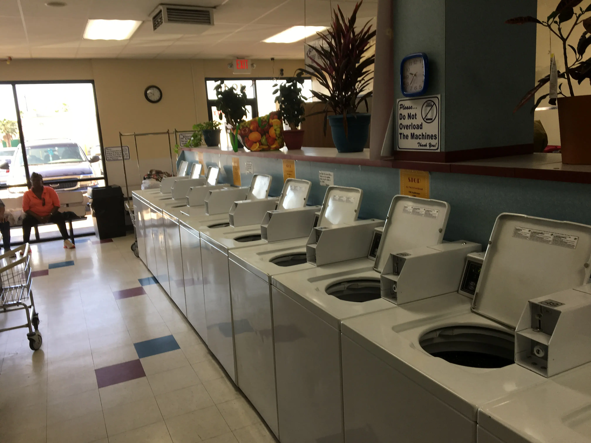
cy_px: 222
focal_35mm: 29
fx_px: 495
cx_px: 296
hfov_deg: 61.7
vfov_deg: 48.2
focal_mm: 4.15
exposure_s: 1/60
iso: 32
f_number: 2.2
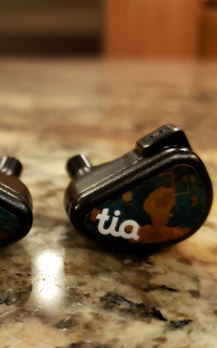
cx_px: 37
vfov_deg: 45.2
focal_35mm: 44
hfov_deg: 28.4
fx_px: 416
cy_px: 191
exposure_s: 1/24
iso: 400
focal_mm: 4.3
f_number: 1.5
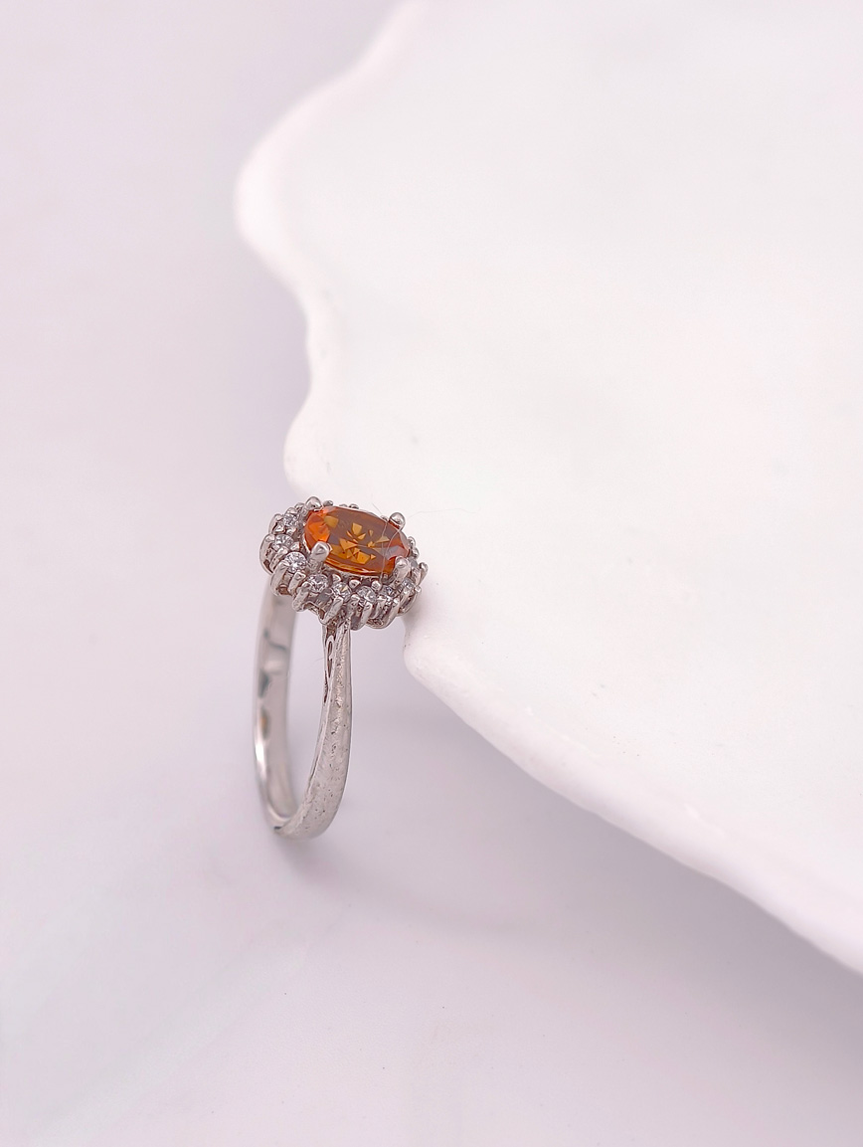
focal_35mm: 130
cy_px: 574
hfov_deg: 11.4
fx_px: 4311
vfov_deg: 15.1
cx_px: 432
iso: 125
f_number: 2.67
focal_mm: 22.48
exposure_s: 1/200
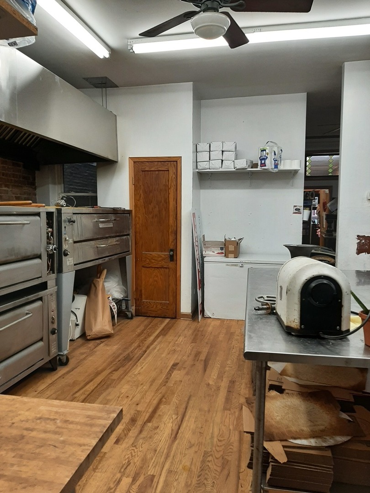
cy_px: 246
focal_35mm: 26
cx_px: 185
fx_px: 371
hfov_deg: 53.1
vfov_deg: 67.3
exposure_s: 1/60
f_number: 1.7
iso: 64
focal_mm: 3.93
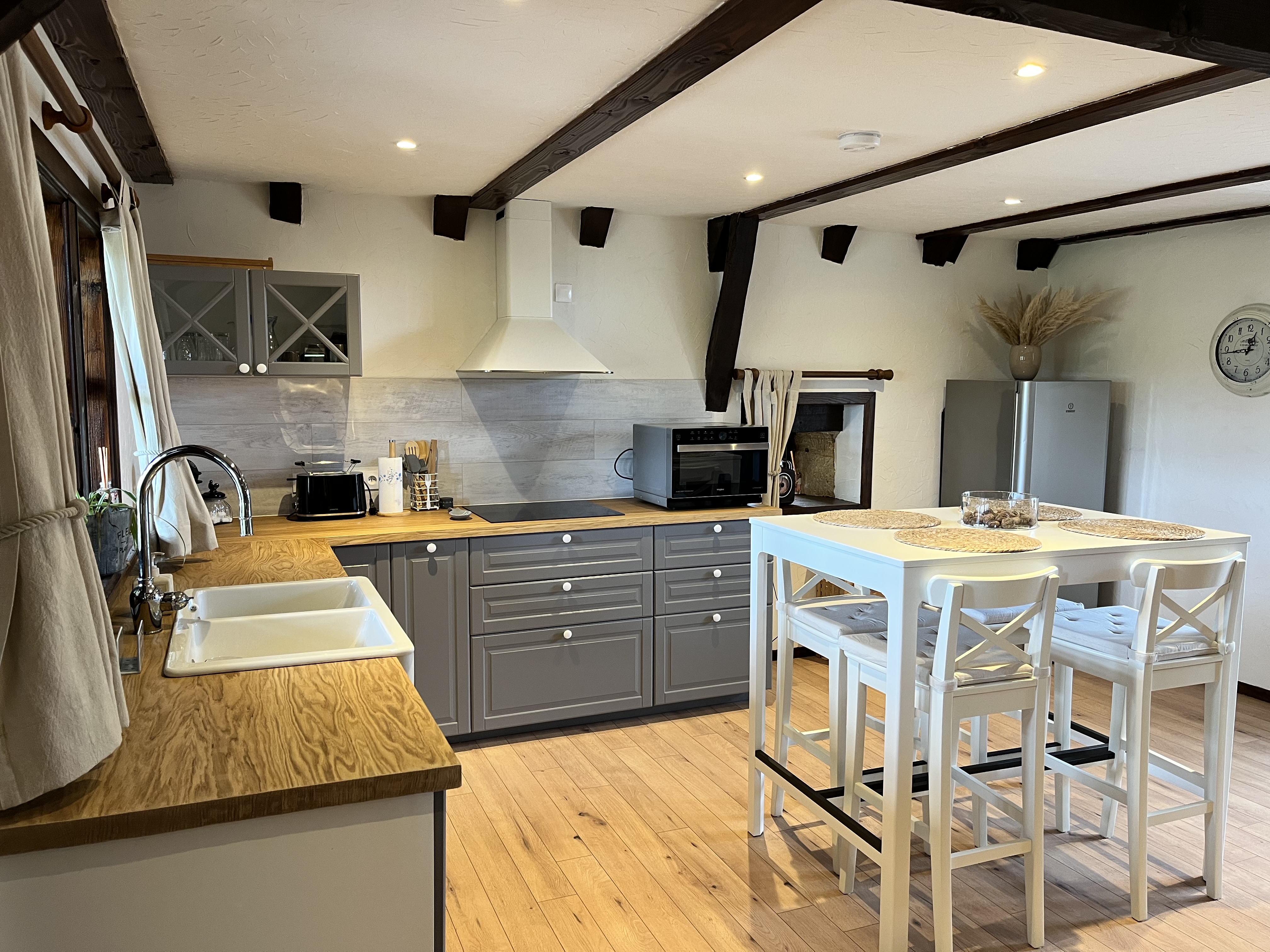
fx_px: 954
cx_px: 635
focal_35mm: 26
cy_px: 476
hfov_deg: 67.3
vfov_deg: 53.1
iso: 125
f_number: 1.6
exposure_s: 1/50
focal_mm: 5.1
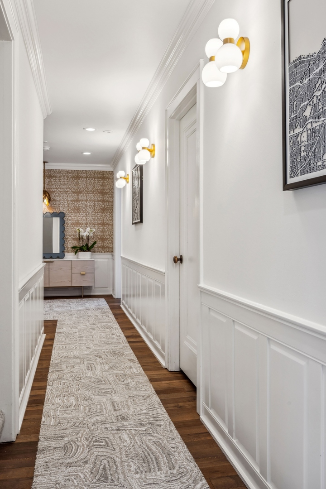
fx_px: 407
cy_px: 244
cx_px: 163
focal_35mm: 30
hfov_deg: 43.6
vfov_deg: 61.9
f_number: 9.5
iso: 200
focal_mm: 30
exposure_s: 1/6
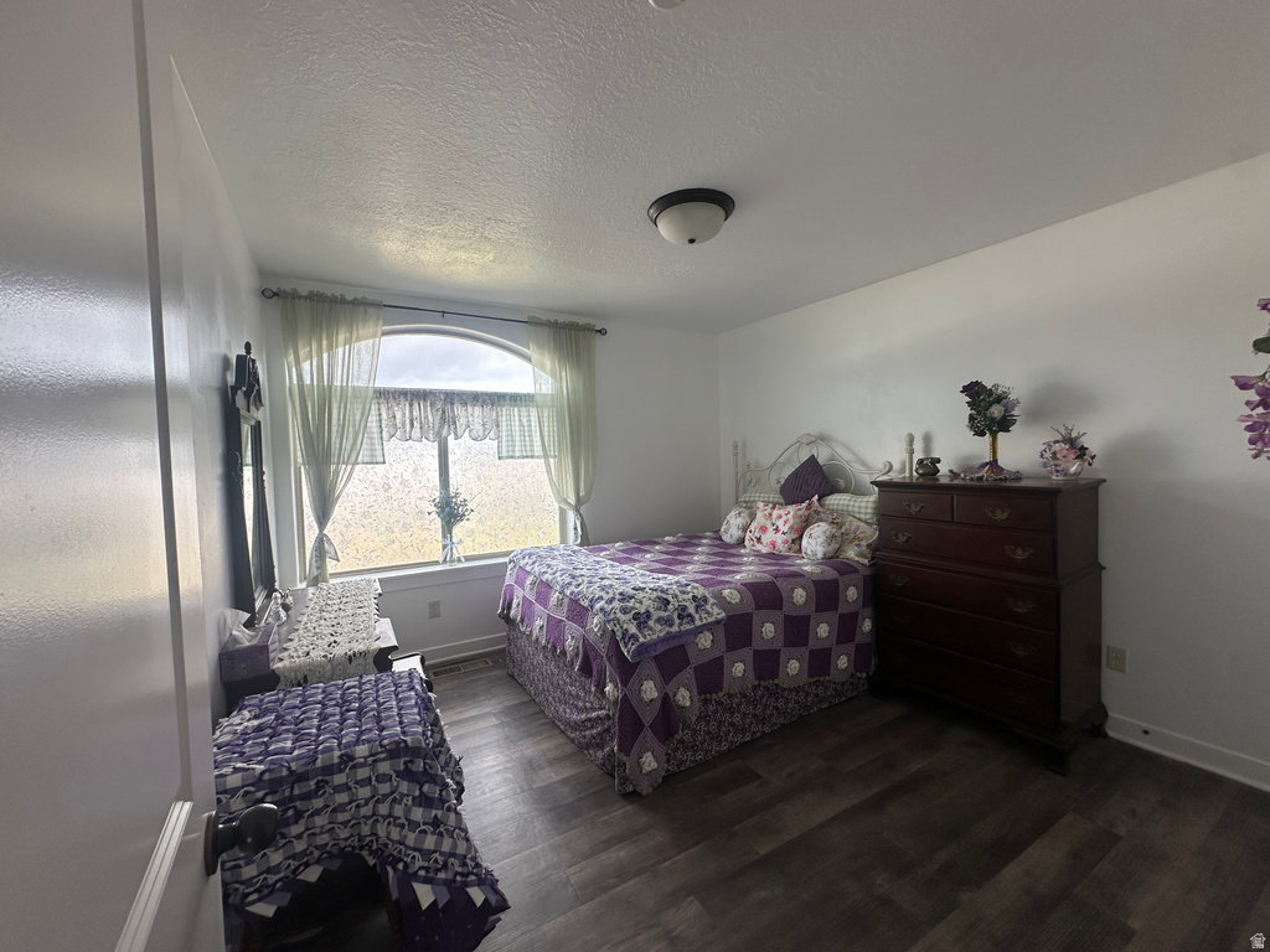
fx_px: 514
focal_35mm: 14
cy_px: 476
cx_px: 635
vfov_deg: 85.7
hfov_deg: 102.1
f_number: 2.2
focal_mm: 2.22
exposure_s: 1/280
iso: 40
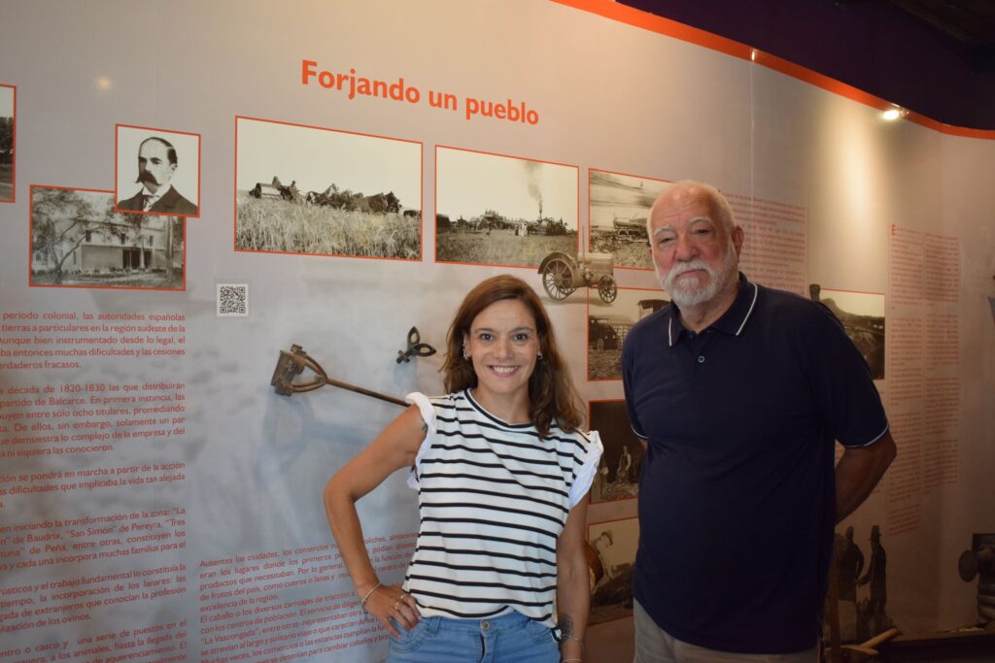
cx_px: 498
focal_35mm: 34
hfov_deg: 55.1
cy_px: 332
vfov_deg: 38.4
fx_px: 954
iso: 1100
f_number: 3.8
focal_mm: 23
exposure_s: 1/60
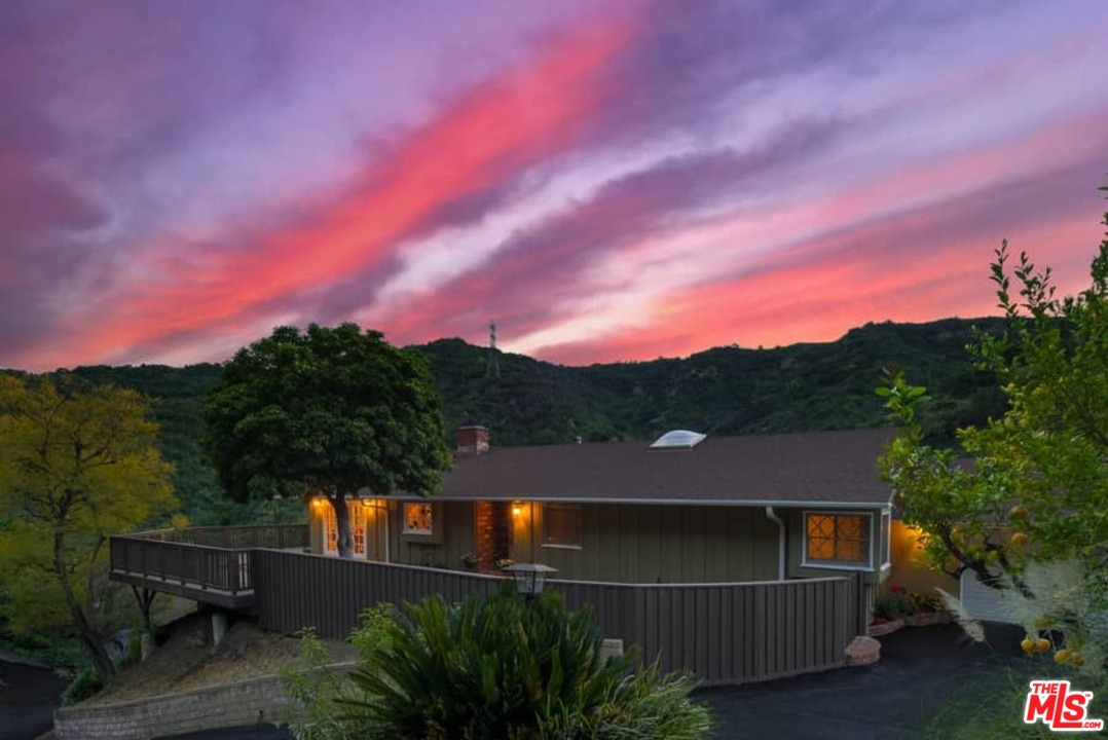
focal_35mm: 18
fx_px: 554
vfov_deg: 67.5
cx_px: 554
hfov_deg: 90.0
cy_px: 370
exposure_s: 1/10
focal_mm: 18
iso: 320
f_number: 18
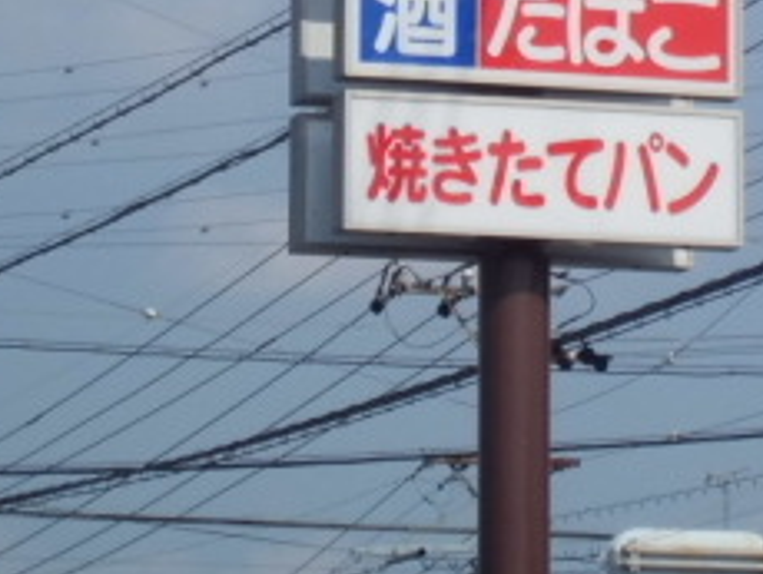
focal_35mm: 281
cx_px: 587
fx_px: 6200
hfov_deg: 7.0
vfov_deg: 5.3
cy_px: -192
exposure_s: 1/640
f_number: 5.4
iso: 64
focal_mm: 17.8
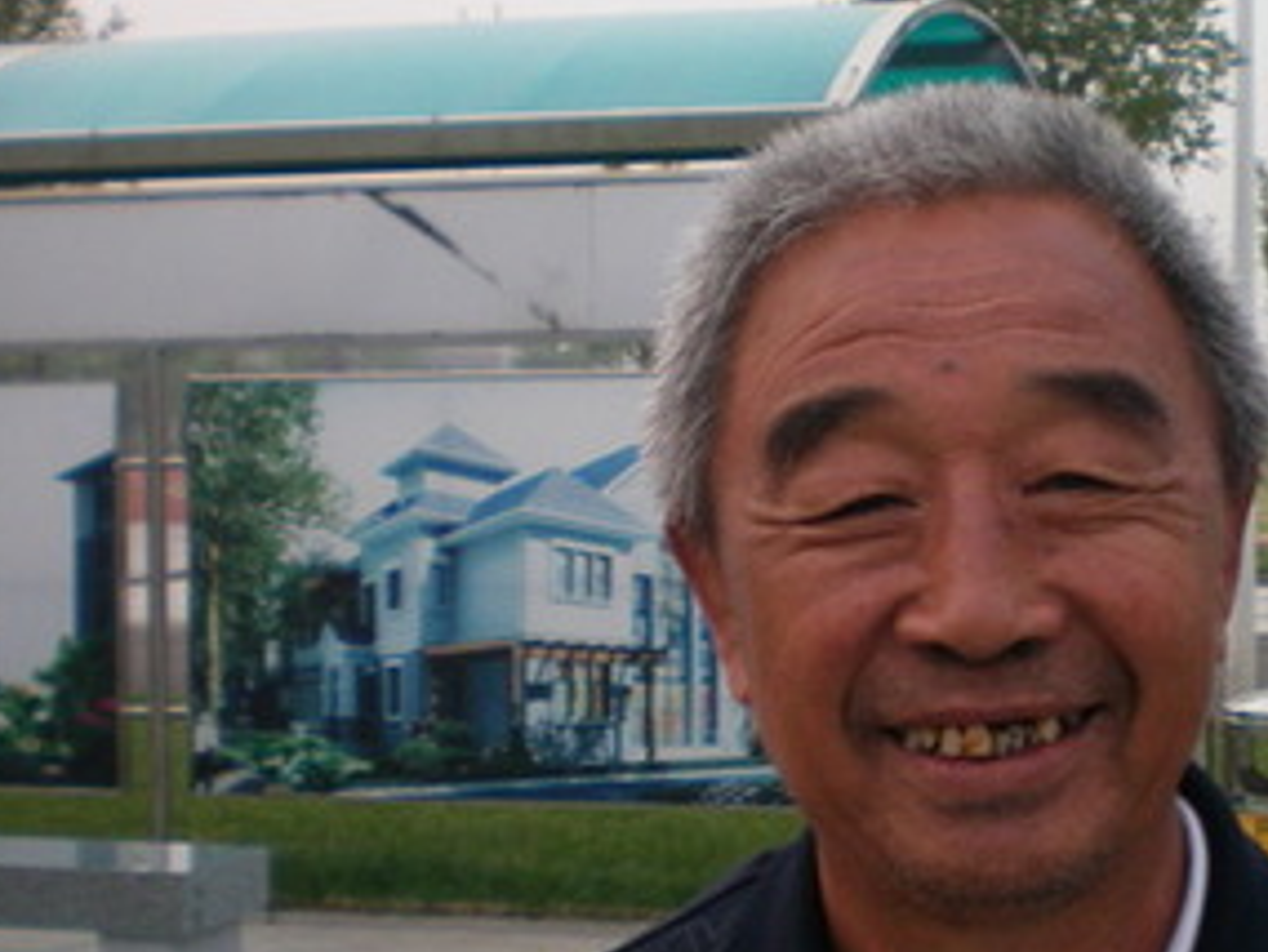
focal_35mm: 80
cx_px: 1019
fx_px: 2932
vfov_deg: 18.4
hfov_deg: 24.0
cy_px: 432
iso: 64
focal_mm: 6.3
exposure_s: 1/160
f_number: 3.1
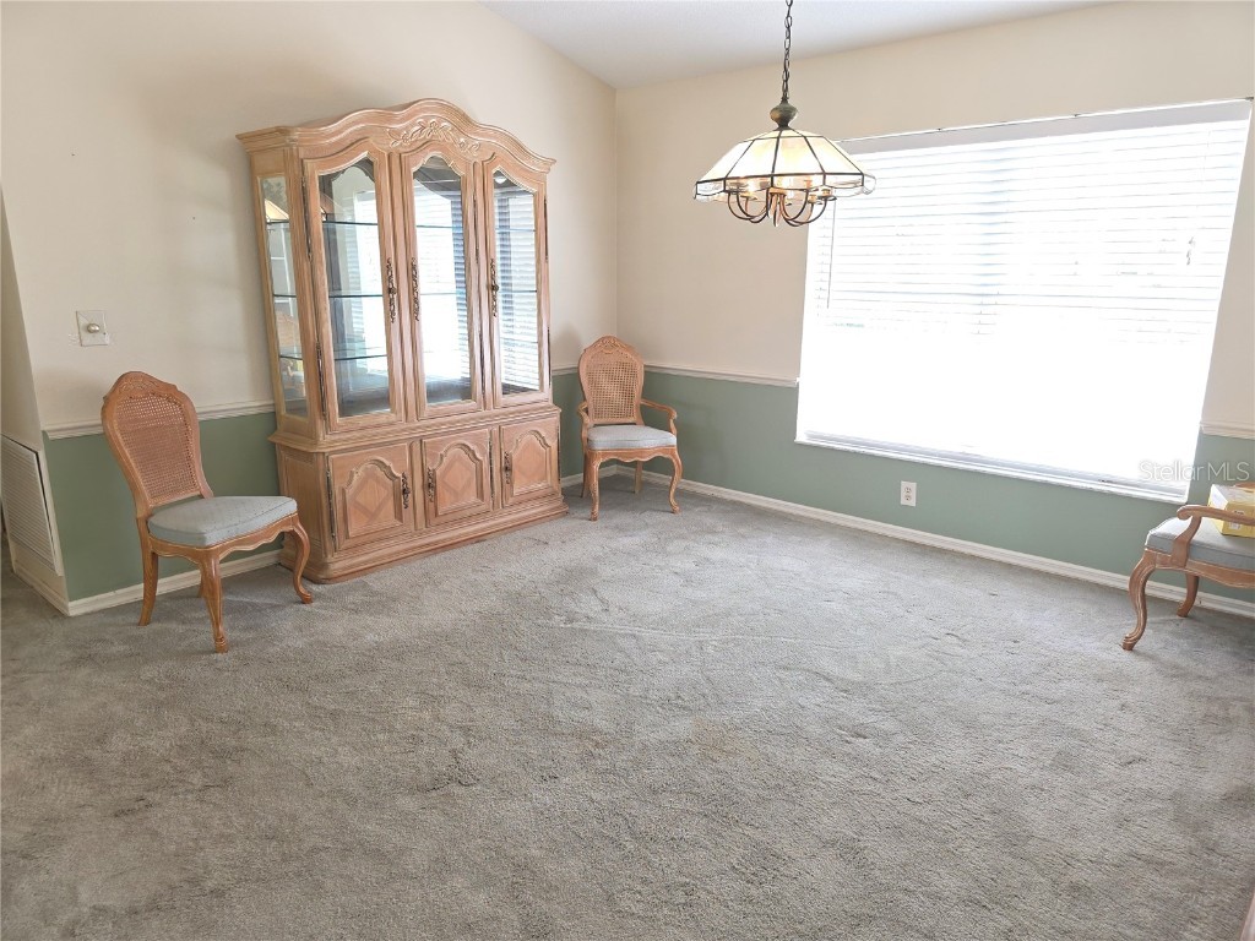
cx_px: 628
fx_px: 834
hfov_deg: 73.9
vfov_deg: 58.9
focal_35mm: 23
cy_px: 470
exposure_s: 1/60
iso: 100
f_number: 1.7
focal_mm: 6.3
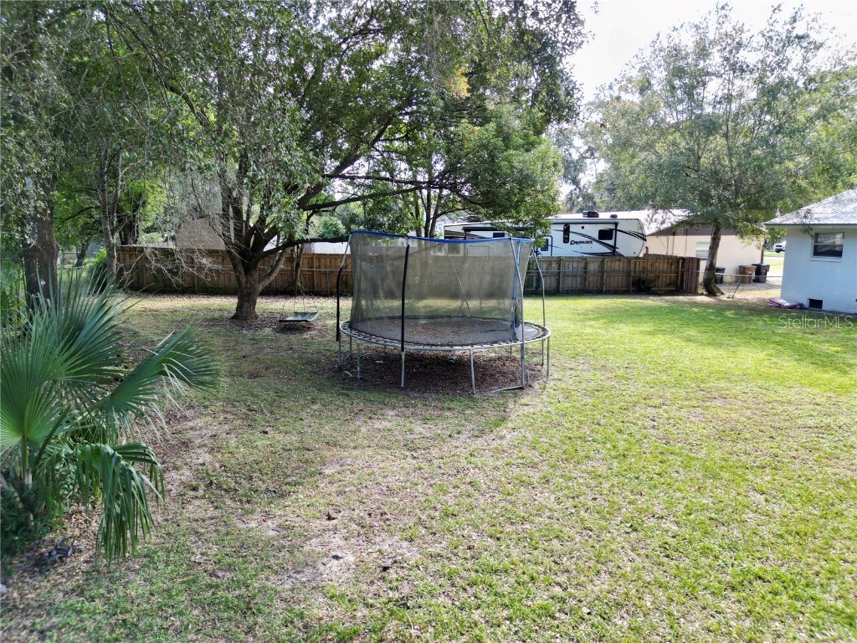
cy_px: 322
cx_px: 428
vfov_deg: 56.8
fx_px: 594
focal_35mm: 24
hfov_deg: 71.6
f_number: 1.7
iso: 100
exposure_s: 1/320
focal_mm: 6.72
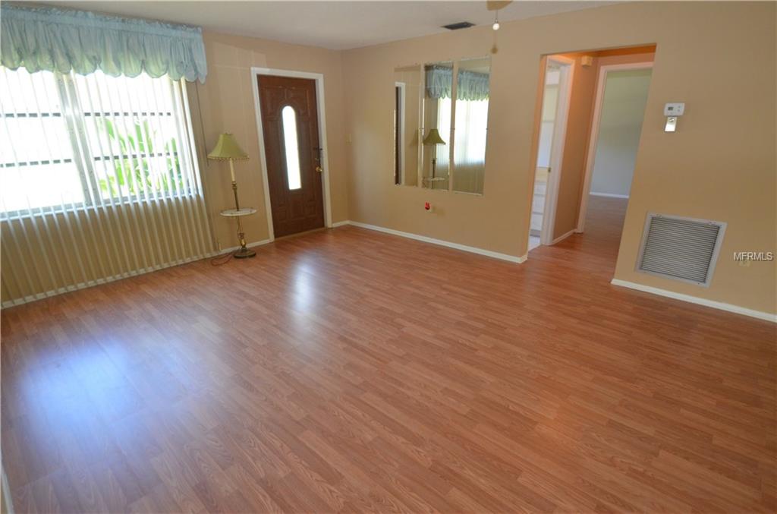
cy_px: 257
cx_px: 388
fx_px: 387
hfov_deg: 90.2
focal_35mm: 18
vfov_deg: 67.1
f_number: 4
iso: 900
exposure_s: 1/60
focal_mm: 12
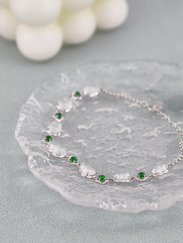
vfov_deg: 19.1
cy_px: 122
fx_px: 724
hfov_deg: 14.4
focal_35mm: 103
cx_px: 92
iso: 125
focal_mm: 22.48
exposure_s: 1/161
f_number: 2.67
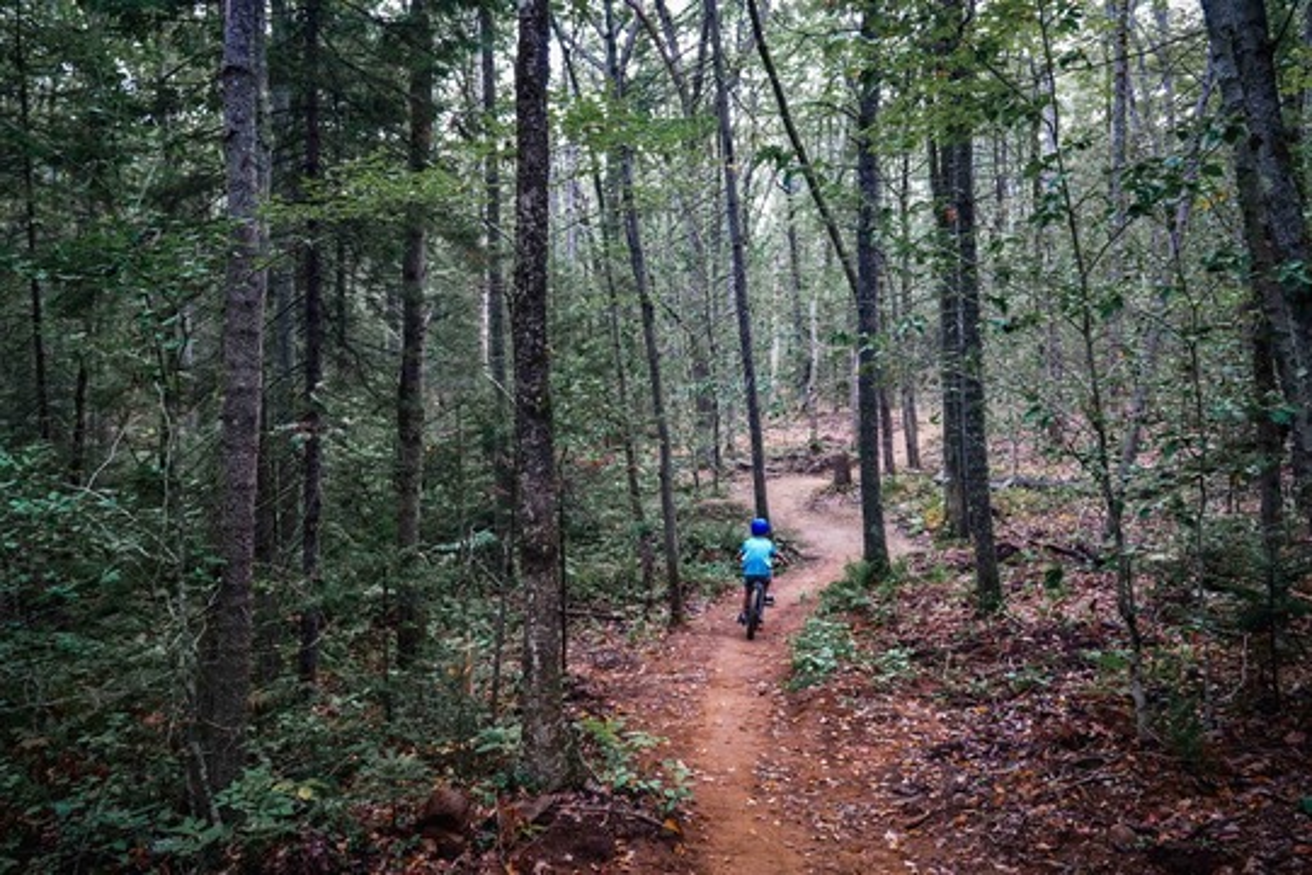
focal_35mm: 27
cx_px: 656
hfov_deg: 67.4
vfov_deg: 48.0
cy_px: 438
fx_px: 984
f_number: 4
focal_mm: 18
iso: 1000
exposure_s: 1/160
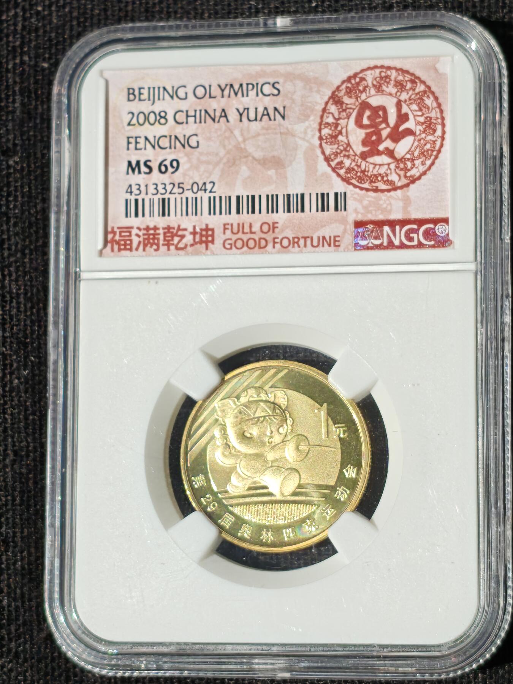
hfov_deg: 14.5
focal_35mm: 102
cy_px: 342
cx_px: 256
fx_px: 2015
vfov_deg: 19.3
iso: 50
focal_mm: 4.94
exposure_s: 1/3883
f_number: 1.5
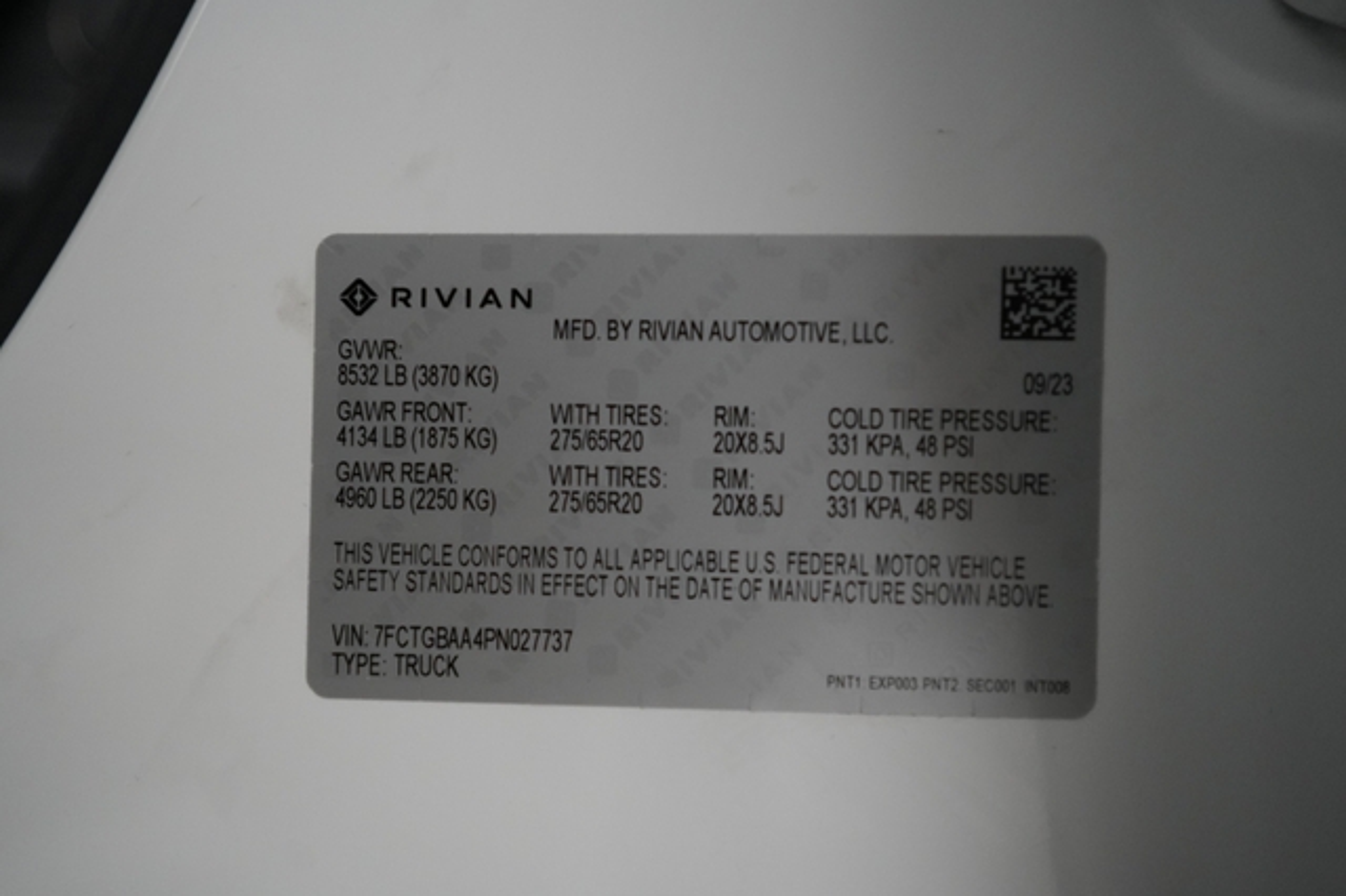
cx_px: 673
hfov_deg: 71.5
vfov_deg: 51.2
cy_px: 448
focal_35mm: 25
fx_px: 934
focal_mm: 25
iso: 5000
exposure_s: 1/160
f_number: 2.8
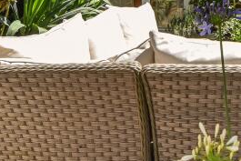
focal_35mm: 54
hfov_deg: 32.1
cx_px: 271
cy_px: -41
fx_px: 362
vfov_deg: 22.7
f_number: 9
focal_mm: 14
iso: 400
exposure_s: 1/640
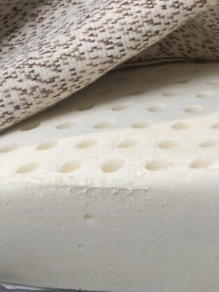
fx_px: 540
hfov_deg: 21.9
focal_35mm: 64
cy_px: 281
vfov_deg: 28.7
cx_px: 230
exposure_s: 1/60
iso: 64
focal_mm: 4.25
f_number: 1.8
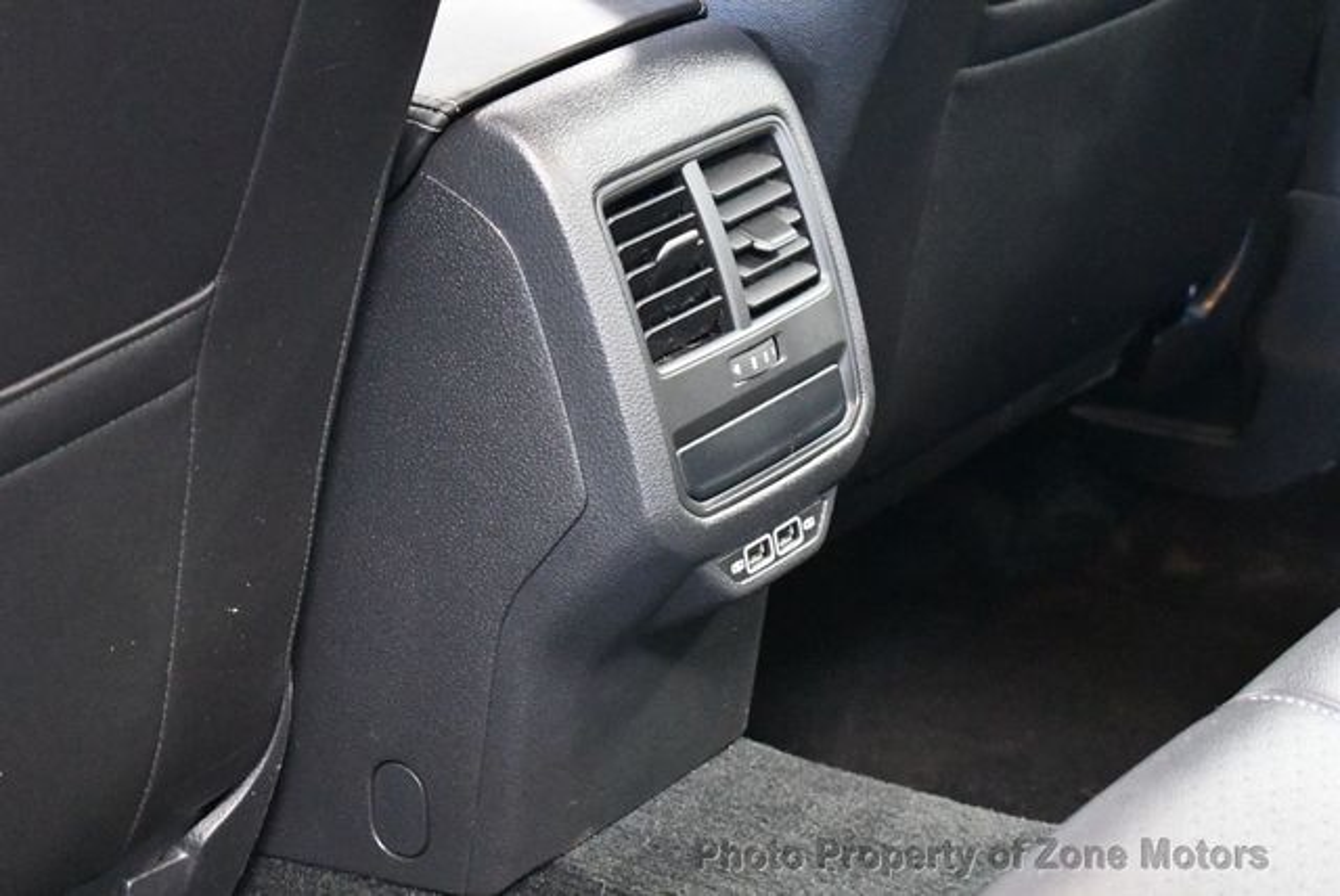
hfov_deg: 18.6
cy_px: 448
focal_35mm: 110
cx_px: 670
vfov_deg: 12.5
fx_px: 4098
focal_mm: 55
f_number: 5.6
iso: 12800
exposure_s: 1/30
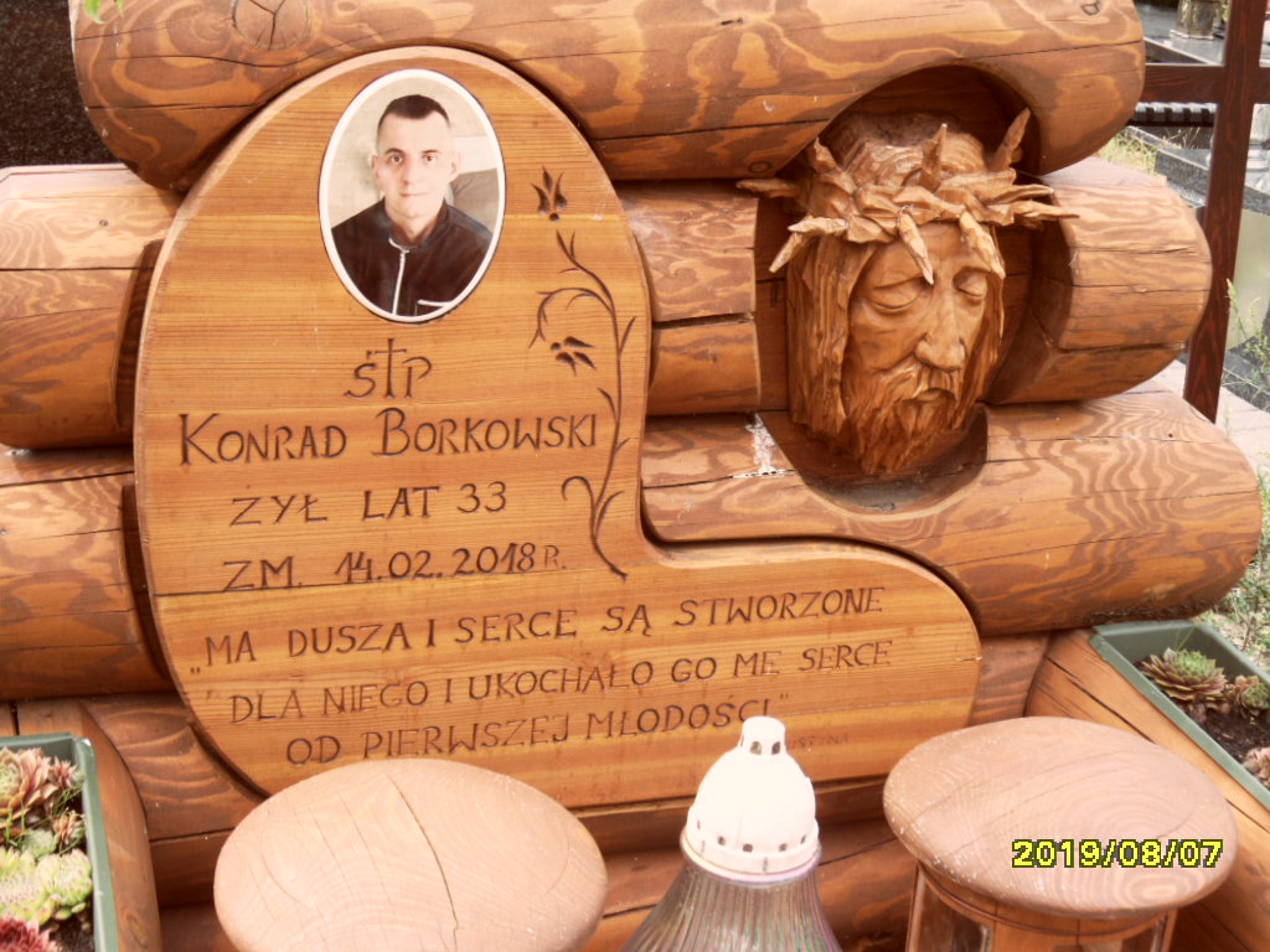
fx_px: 1834
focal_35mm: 50
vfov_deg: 29.1
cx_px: 635
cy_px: 476
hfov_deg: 38.2
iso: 80
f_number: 3.8
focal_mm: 8.2
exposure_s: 1/125
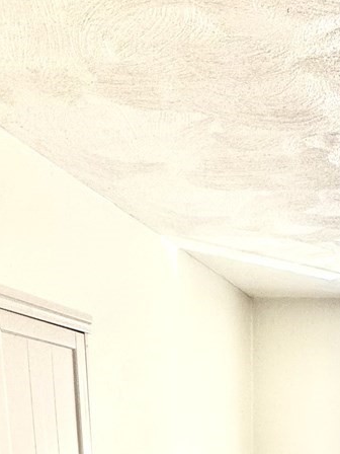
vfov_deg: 31.5
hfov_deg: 27.7
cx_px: 371
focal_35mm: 48
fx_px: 629
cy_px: 576
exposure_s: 1/99
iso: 160
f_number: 2.2
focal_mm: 2.22
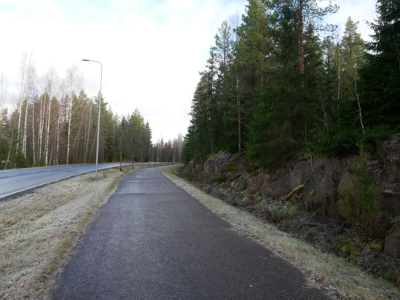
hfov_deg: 71.6
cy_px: 150
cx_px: 200
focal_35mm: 24
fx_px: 277
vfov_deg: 56.9
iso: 800
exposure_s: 1/320
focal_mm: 12
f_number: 5.6
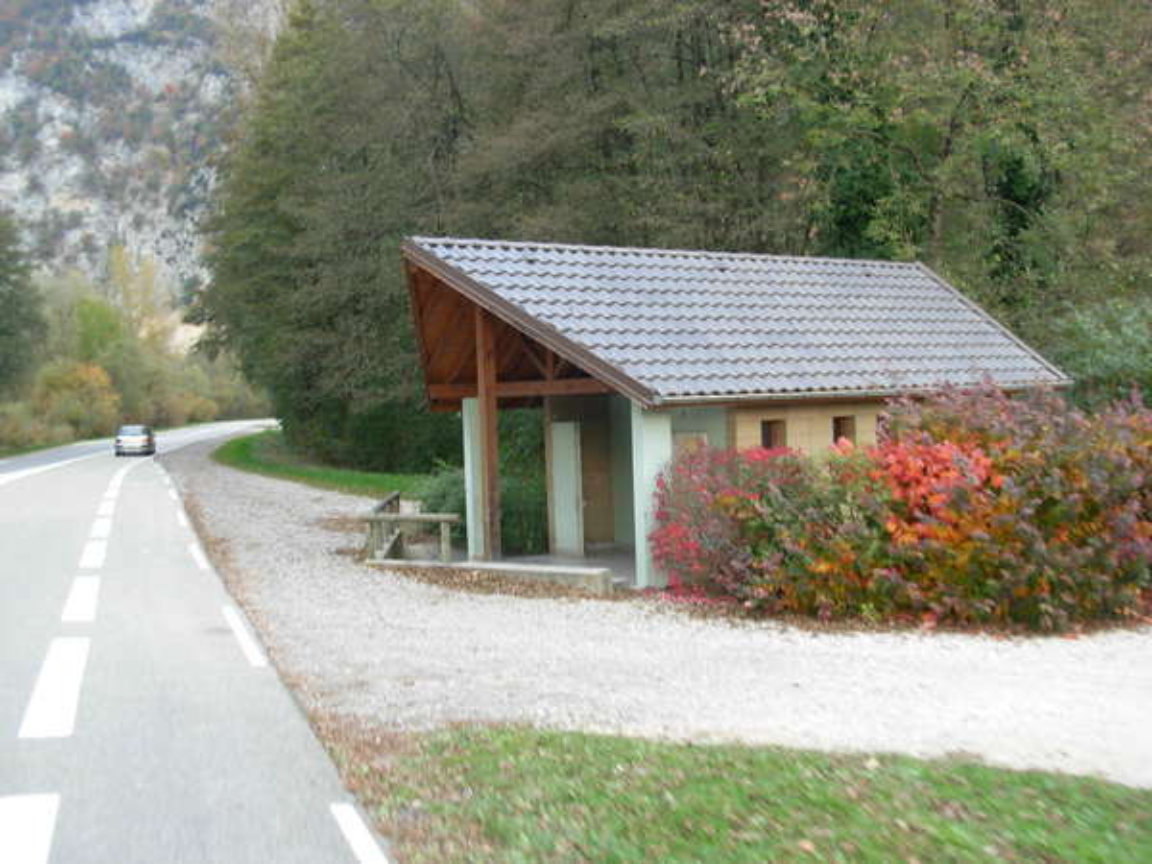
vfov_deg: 37.7
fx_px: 1265
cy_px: 432
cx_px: 576
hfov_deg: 49.0
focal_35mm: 38
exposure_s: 1/69.7
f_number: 2.9
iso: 79
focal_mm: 6.3
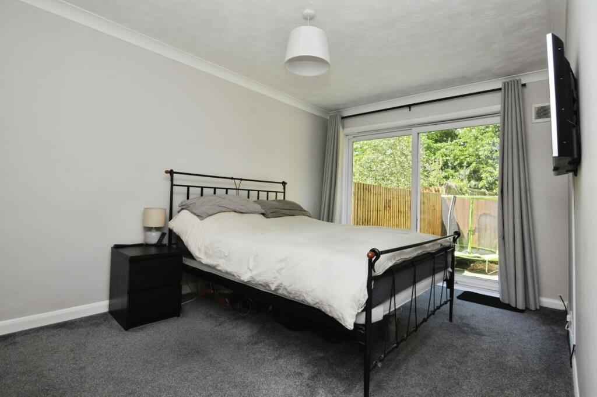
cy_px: 198
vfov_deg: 69.6
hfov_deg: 92.5
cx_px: 298
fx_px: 286
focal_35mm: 17
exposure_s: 1/60
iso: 400
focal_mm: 11.5
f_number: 10
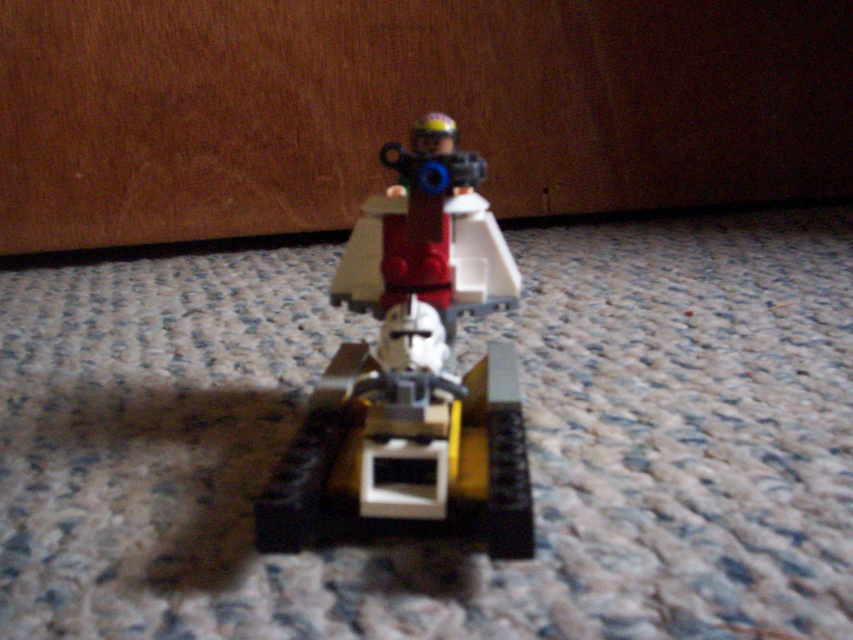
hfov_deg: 51.4
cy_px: 320
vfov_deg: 39.7
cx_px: 426
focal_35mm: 36
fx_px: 887
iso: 400
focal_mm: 5.9
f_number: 4.5
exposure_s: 1/8
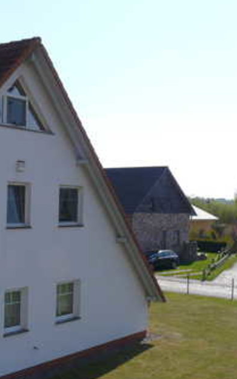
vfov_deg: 35.7
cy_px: 204
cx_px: 52
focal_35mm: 57
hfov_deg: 22.5
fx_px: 589
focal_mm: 4.6
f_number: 4.5
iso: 100
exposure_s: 1/640
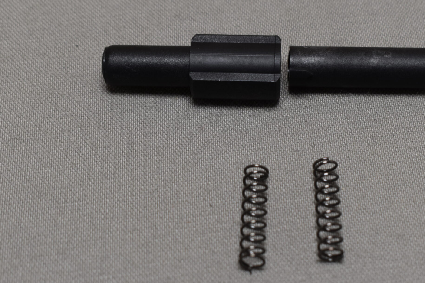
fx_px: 992
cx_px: 283
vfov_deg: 16.3
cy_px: 128
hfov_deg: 24.1
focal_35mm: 84
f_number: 8
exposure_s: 1/60
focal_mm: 40
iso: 400
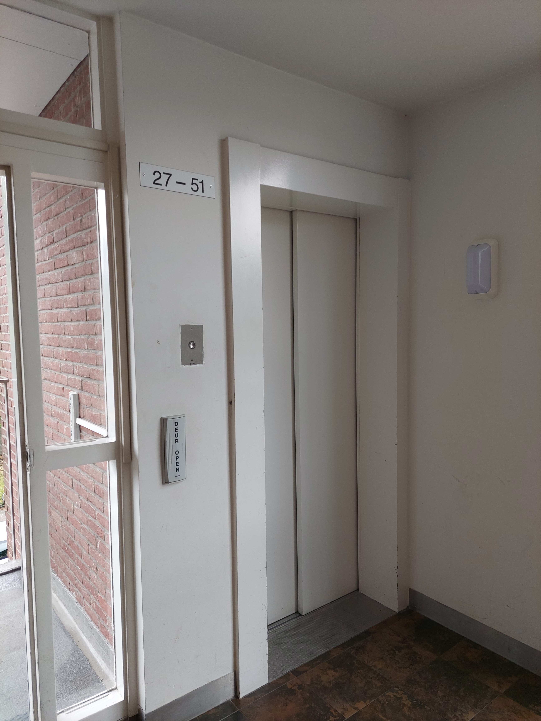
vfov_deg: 69.4
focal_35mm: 25
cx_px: 270
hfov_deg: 54.9
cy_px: 360
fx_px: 521
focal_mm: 5.23
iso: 40
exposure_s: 1/50
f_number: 1.8
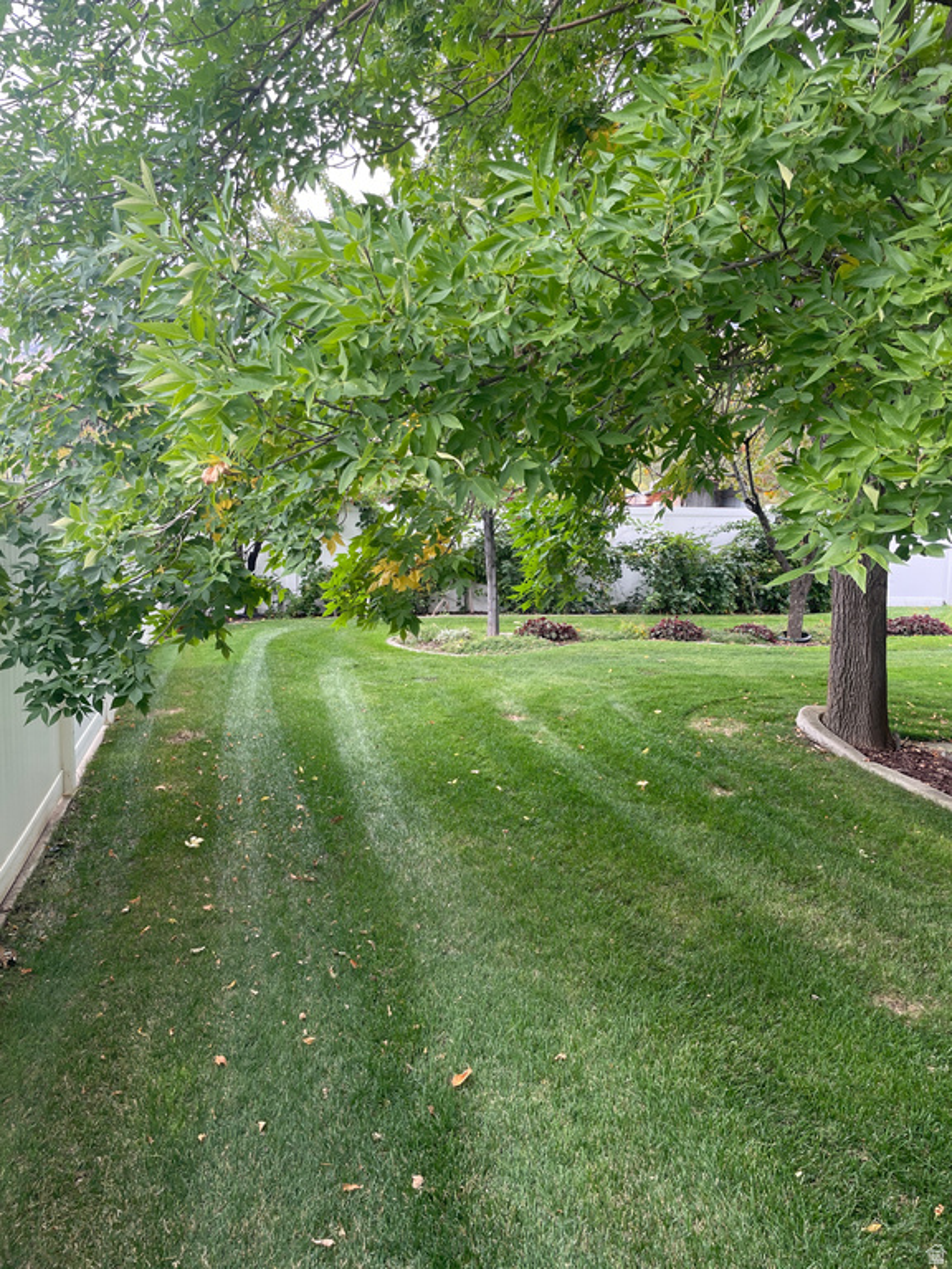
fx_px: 953
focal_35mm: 26
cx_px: 476
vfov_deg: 67.3
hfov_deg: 53.1
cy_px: 634
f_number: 1.6
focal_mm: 4.2
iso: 32
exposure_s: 1/184
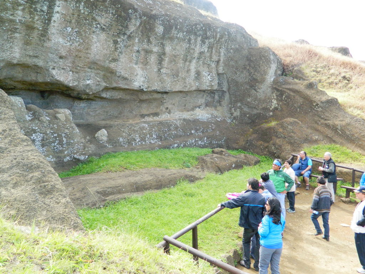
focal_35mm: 35
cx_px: 182
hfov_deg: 52.6
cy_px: 137
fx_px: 369
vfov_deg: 40.7
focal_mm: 6.2
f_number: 3.3
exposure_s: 1/320
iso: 200
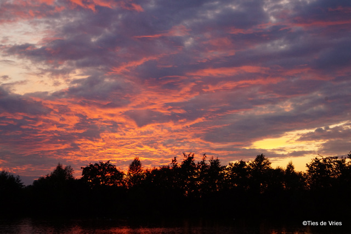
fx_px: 1023
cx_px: 176
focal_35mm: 105
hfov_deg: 19.5
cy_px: 117
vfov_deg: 13.0
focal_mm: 70
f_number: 5.6
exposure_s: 1/125
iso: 640
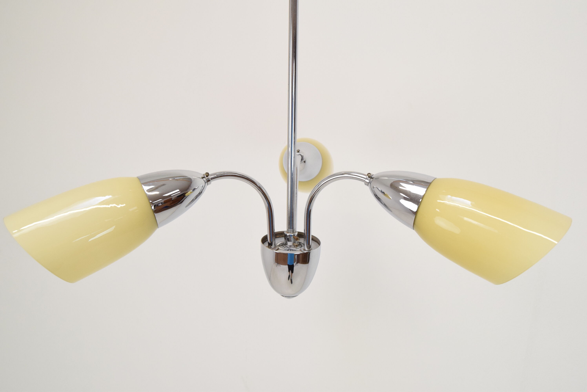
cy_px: 196
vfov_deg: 40.0
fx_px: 538
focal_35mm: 33
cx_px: 294
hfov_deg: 57.2
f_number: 7.1
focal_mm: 22
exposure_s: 1/200
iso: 1600
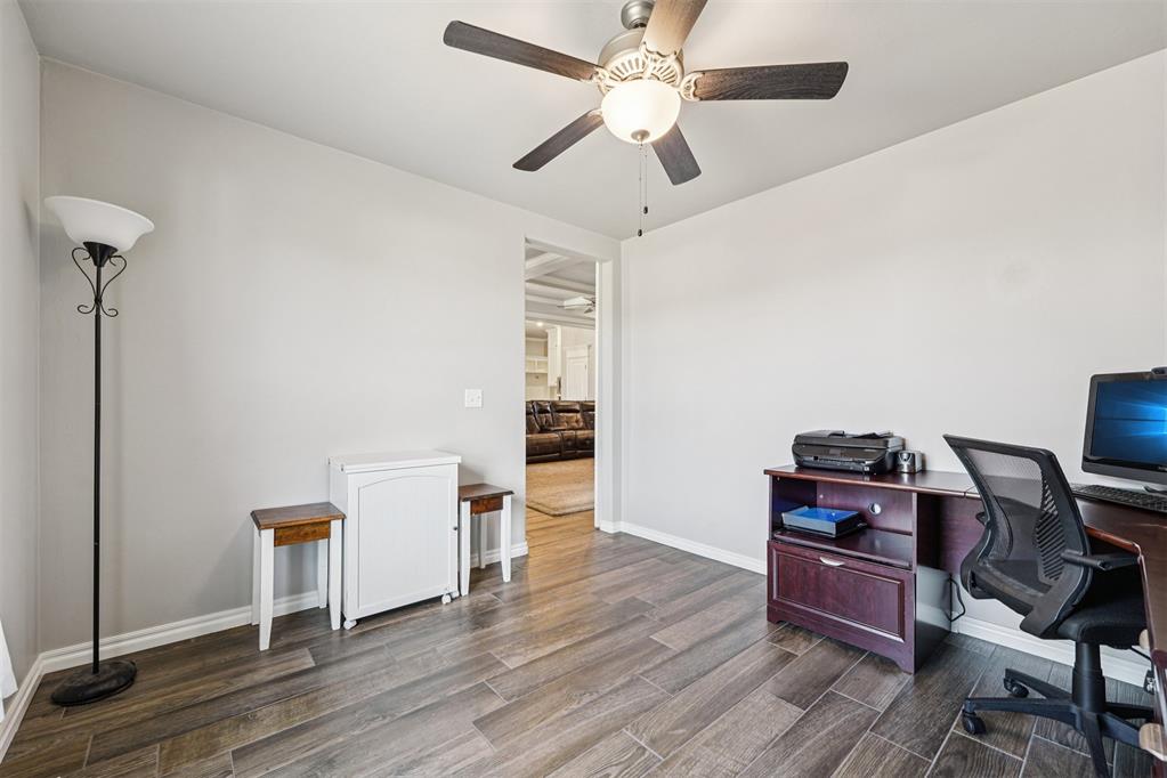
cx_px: 584
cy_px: 389
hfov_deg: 104.3
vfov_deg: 81.2
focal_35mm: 14
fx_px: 454
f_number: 8
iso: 400
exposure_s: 1/13
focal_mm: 14
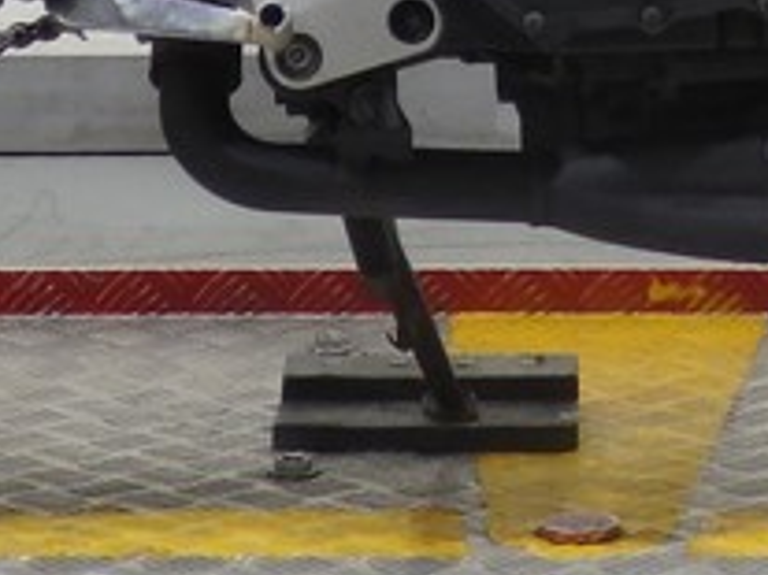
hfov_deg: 7.4
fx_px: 5920
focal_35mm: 267
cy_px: -671
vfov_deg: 5.4
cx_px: 579
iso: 160
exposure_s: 1/50
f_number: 4.1
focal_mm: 9.8
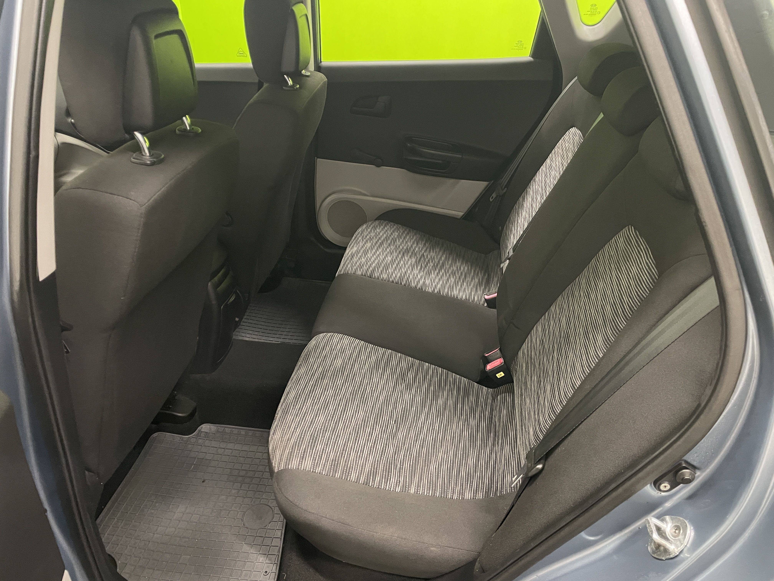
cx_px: 387
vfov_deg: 53.1
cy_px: 290
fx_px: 581
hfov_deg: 67.3
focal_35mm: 26
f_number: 1.6
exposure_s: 1/50
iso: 250
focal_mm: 4.2
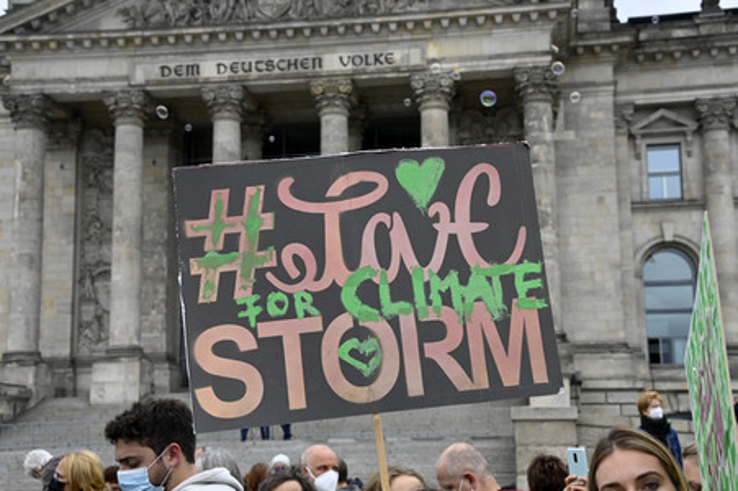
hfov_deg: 34.5
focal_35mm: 58
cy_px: 246
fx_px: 1188
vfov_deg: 23.3
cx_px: 369
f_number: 9
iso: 400
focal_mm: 58
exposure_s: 1/320
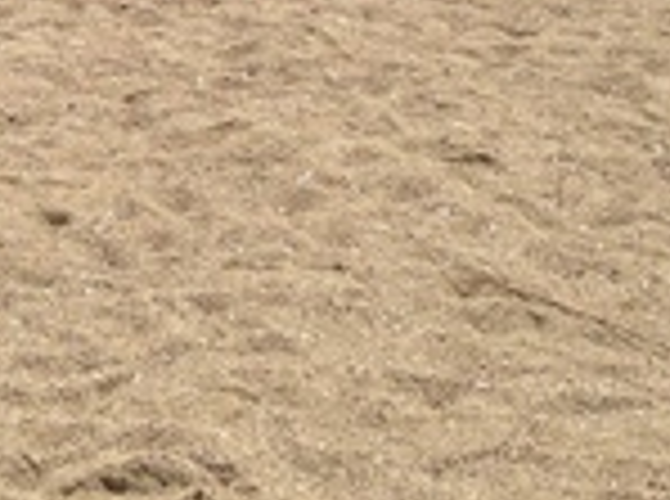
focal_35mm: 111
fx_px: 2143
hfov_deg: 17.6
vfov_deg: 12.5
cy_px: -304
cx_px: 126
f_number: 2.4
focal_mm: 4.13
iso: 50
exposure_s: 1/2857
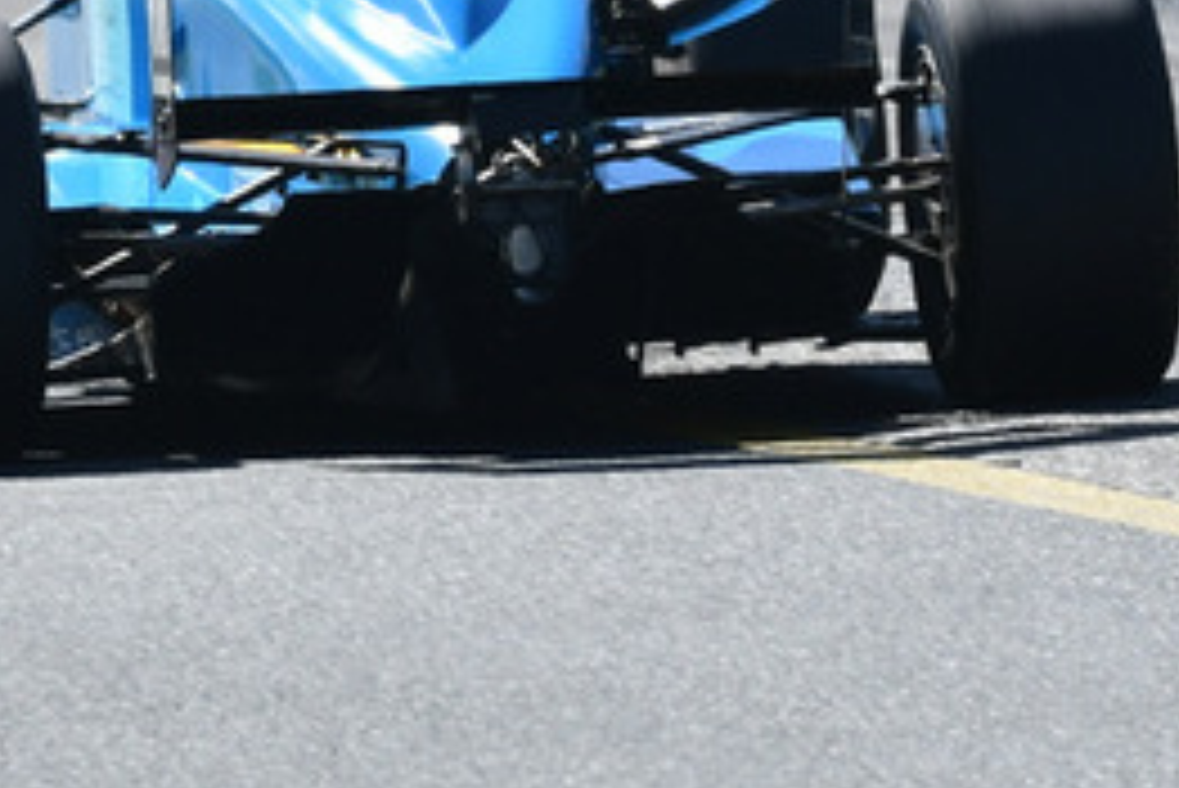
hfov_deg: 1.2
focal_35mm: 1738
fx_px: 56948
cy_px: -410
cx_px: 558
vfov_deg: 0.8
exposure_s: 1/400
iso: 400
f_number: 11
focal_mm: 380
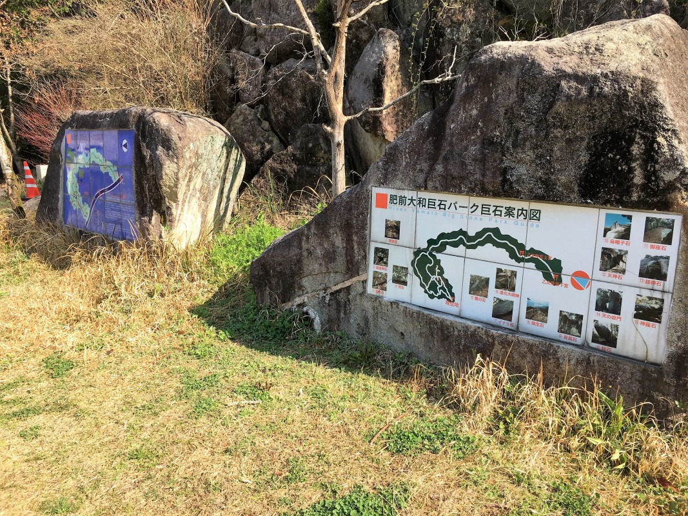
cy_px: 258
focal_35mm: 29
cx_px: 344
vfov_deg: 48.2
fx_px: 576
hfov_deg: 61.7
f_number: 2.2
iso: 25
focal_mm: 4.15
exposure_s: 1/557
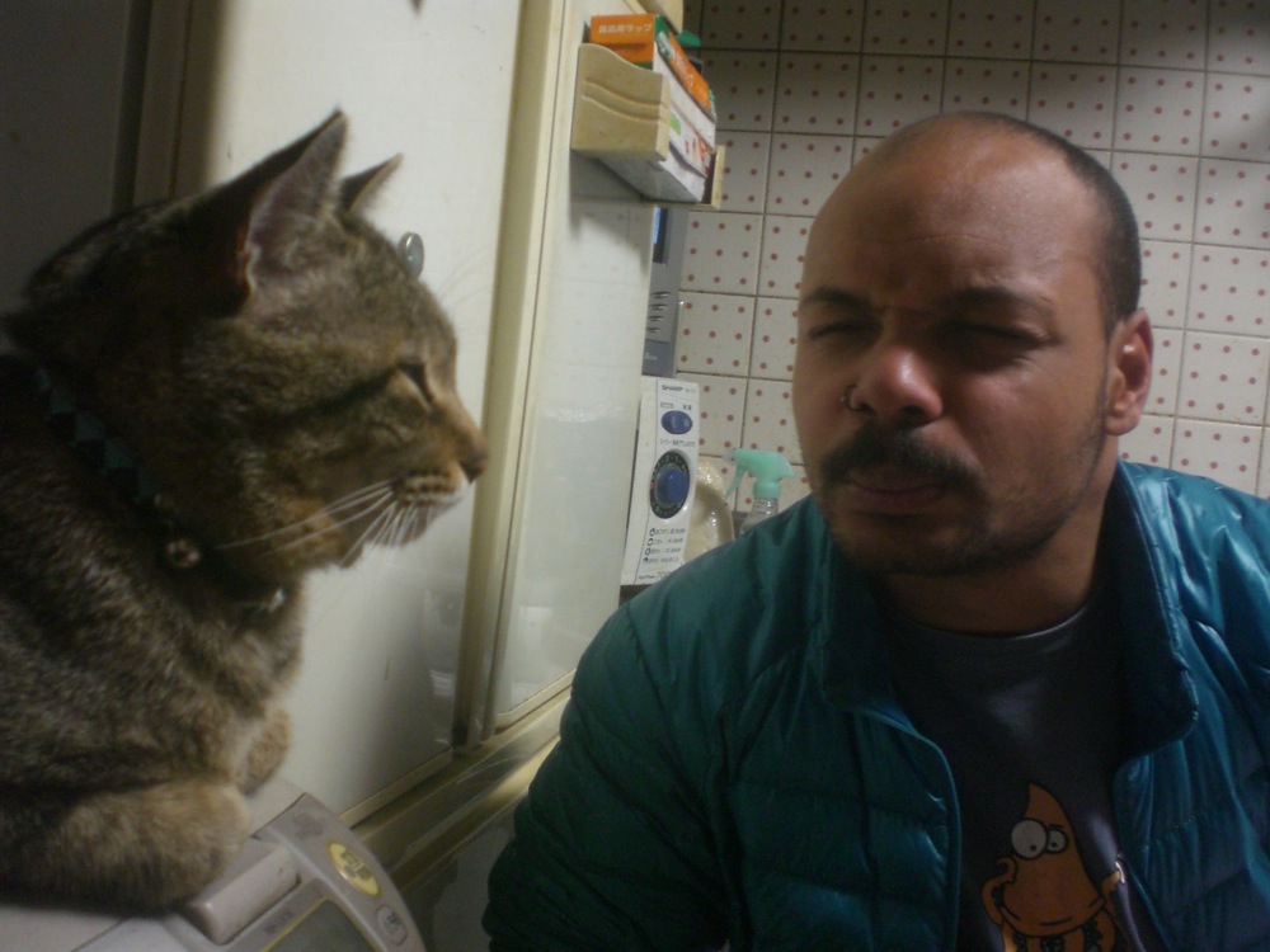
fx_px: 1394
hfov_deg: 49.0
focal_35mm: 38
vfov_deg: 37.7
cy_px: 476
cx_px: 635
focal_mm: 6.3
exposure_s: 1/20
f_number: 3.1
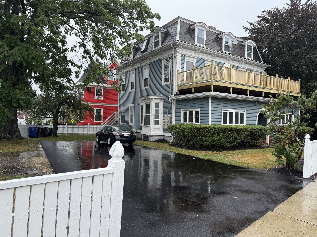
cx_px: 158
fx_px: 220
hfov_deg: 71.6
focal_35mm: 24
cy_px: 118
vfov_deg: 56.8
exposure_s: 1/1464
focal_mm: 6.76
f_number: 1.78
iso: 80
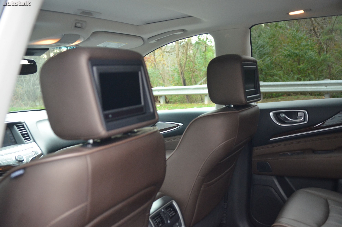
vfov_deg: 36.7
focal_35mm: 36
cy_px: 114
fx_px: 341
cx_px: 171
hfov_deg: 53.2
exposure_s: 1/200
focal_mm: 24
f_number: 2.8
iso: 1600
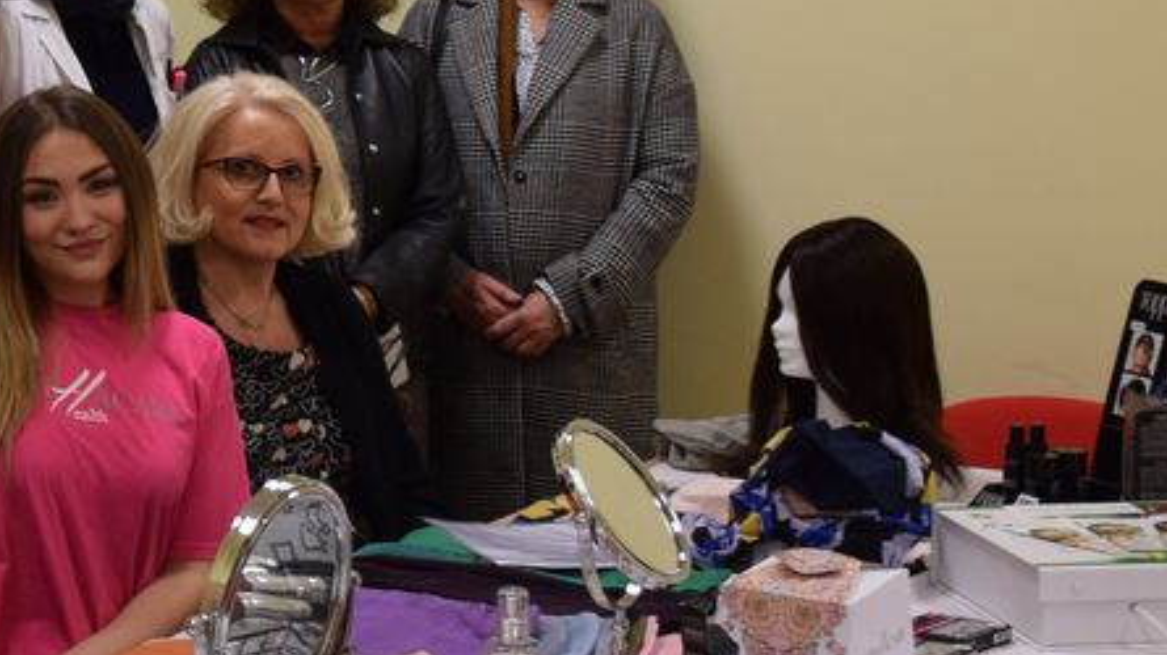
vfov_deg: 13.4
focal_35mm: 89
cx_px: -173
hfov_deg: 22.4
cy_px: -4
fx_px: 2753
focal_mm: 18
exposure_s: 1/80
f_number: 4.5
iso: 400
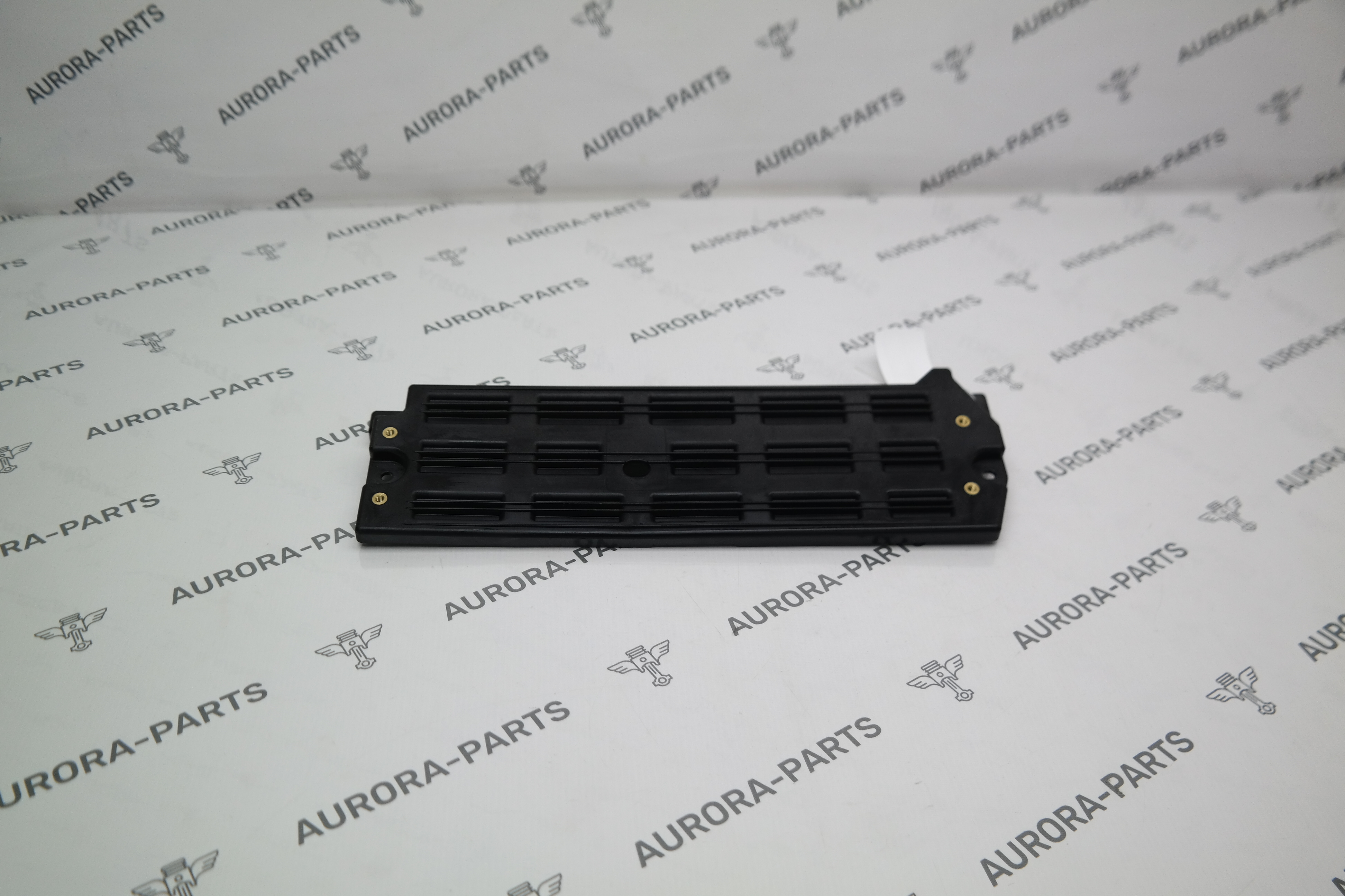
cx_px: 672
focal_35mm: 38
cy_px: 448
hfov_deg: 50.7
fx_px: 1420
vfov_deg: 35.1
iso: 200
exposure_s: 1/100
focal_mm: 25
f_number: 4
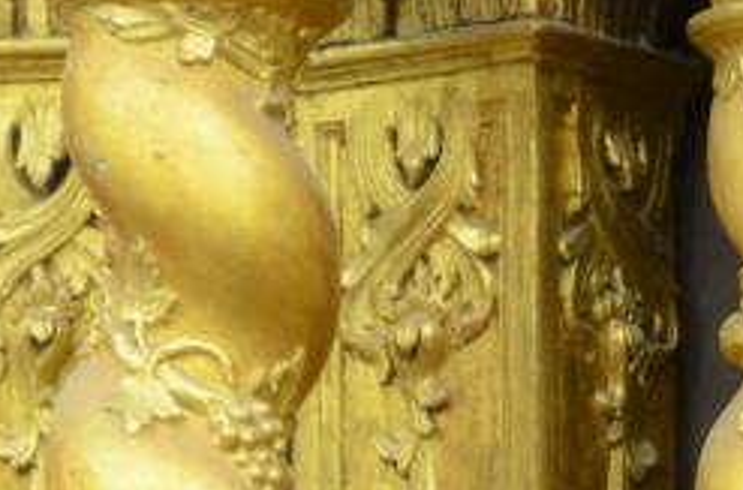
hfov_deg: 3.9
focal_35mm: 529
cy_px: 842
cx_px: 1146
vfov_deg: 2.6
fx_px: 10885
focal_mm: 85
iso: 1250
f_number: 5.6
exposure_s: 1/100
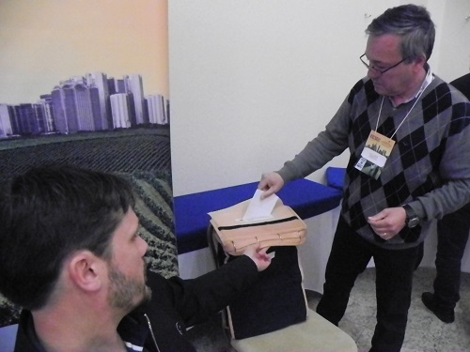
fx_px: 353
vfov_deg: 53.1
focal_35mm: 26
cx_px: 235
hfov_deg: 67.3
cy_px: 176
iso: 3200
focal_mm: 4.6
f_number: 2.8
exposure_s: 1/100
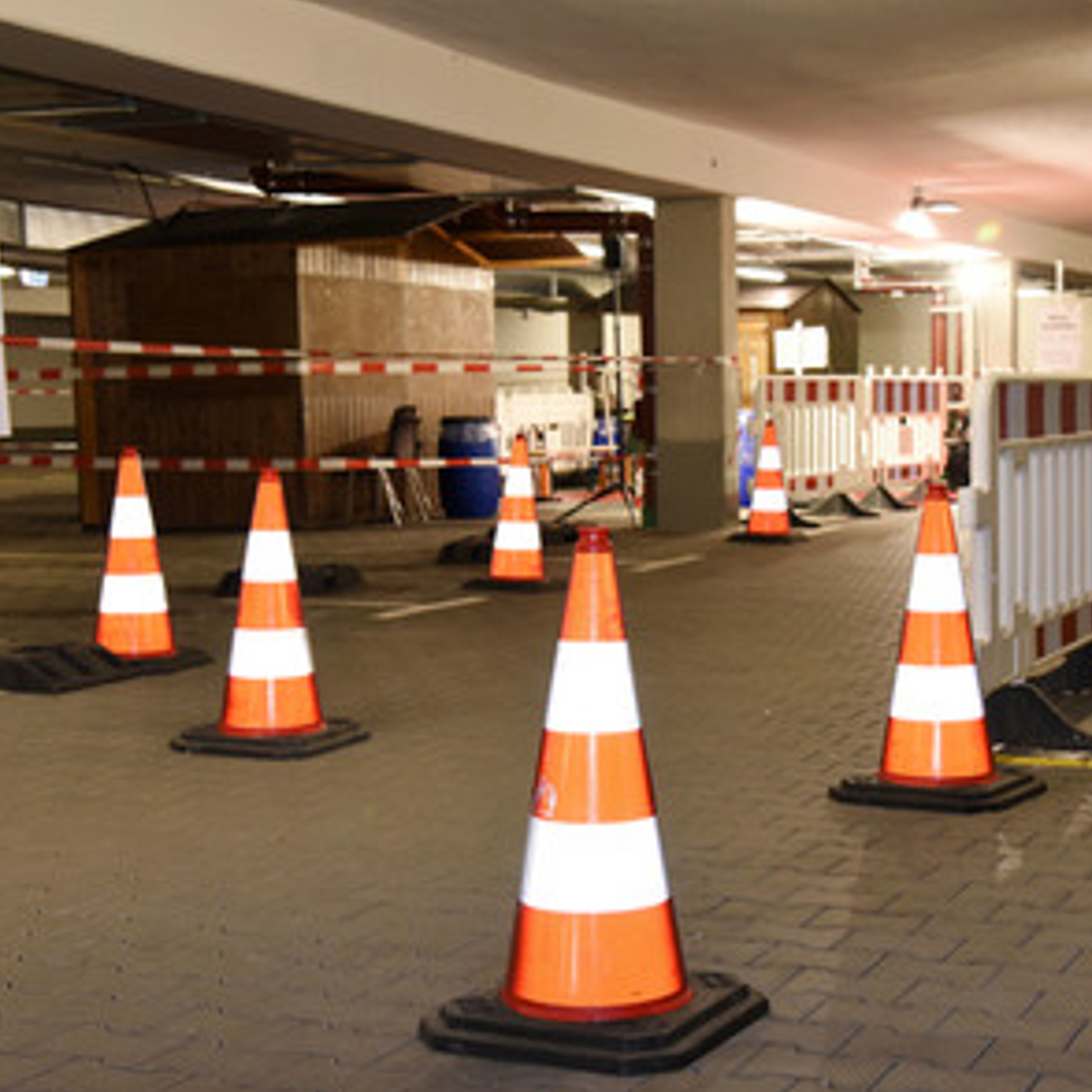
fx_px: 2141
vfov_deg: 28.6
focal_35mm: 60
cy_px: 546
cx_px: 652
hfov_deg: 28.5
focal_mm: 46
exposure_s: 1/60
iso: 3200
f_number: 6.3
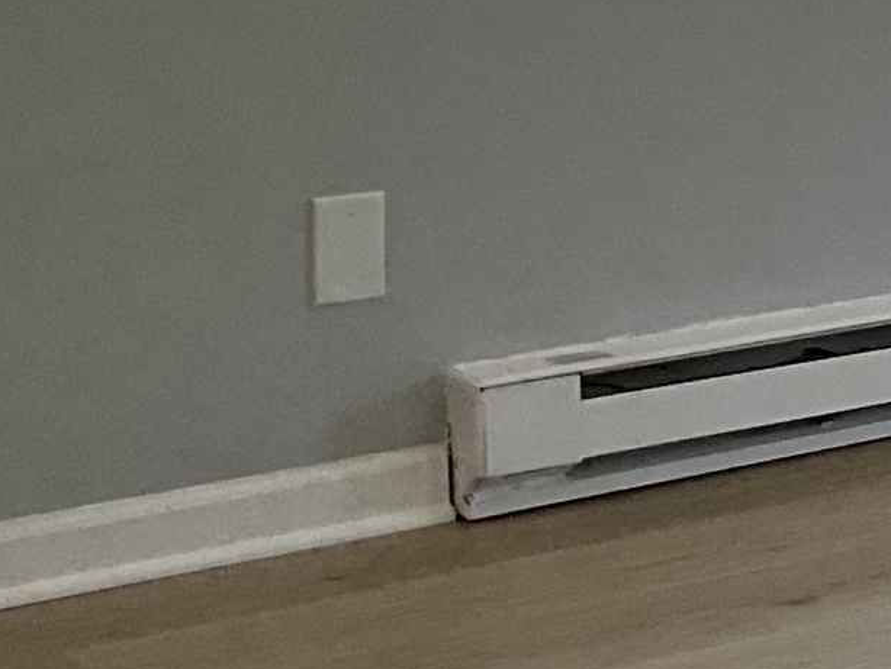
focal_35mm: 145
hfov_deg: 11.4
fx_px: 3734
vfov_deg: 10.2
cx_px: 2110
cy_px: 51
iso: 32
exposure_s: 1/100
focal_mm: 3
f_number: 1.8
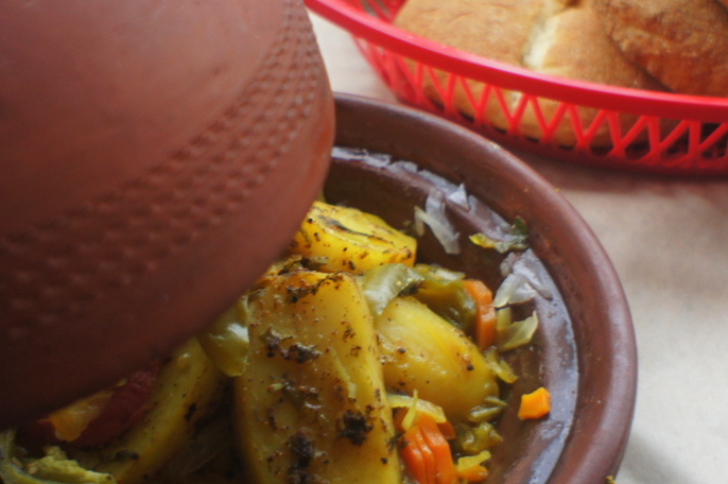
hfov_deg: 35.7
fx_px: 1131
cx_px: 362
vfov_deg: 24.1
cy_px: 219
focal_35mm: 56
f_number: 2.8
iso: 250
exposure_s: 1/30
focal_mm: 16
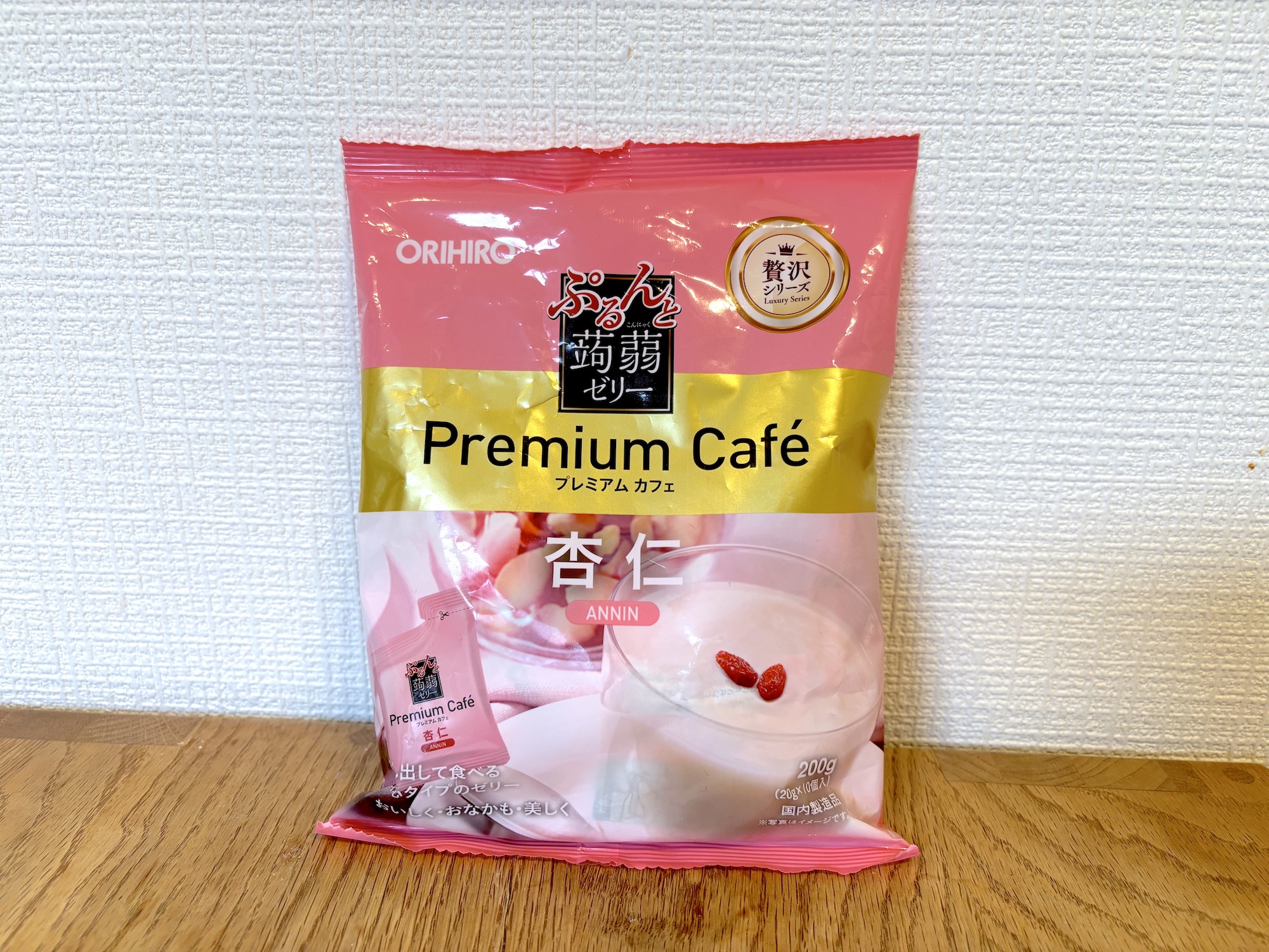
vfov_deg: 53.1
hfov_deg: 67.3
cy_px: 476
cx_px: 634
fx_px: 953
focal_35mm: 26
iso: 100
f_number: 1.6
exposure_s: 1/121
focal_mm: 5.96
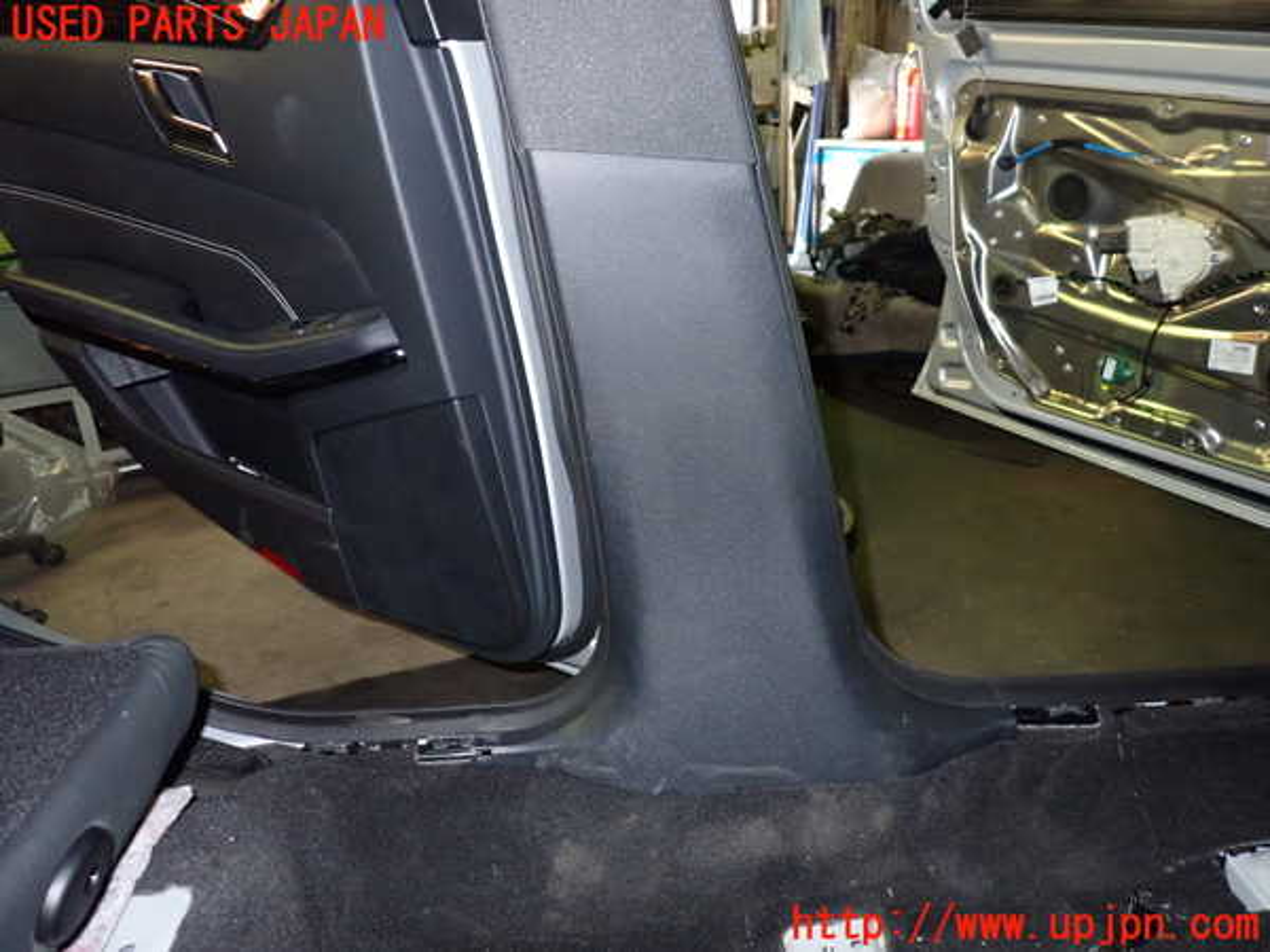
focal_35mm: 25
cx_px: 635
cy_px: 476
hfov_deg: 69.4
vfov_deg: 54.9
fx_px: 917
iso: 800
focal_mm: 4.5
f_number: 5.6
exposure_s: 1/30
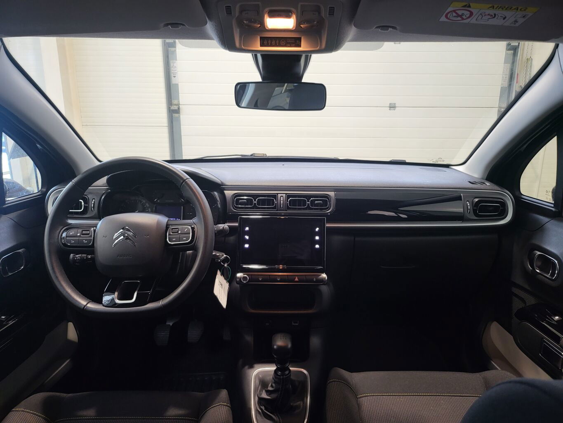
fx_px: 390
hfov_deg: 71.6
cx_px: 282
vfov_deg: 56.8
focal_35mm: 24
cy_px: 212
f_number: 1.8
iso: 200
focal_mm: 5
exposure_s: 1/50
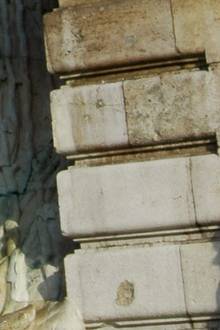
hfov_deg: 6.1
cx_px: -366
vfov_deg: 9.1
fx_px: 1937
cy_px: -360
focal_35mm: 211
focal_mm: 26
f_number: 22
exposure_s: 1/60
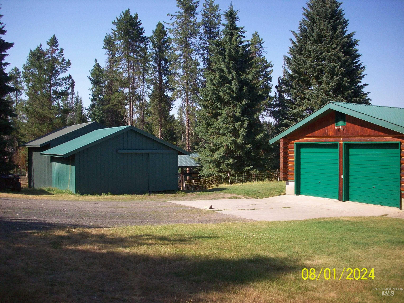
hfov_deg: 50.1
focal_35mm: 37
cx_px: 202
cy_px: 152
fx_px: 432
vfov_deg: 38.7
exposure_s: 1/210
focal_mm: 6.2
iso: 80
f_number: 5.6
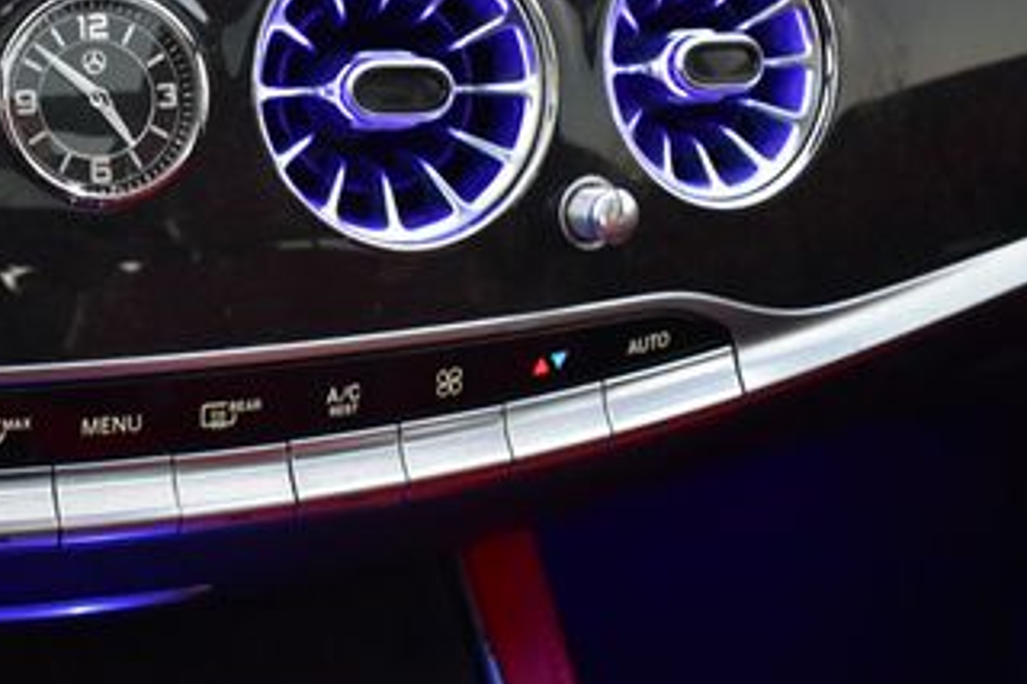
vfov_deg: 20.6
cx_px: 51
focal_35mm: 66
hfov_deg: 29.0
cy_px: 267
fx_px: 1882
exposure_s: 1/15
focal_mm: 22
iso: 1600
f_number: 4.5
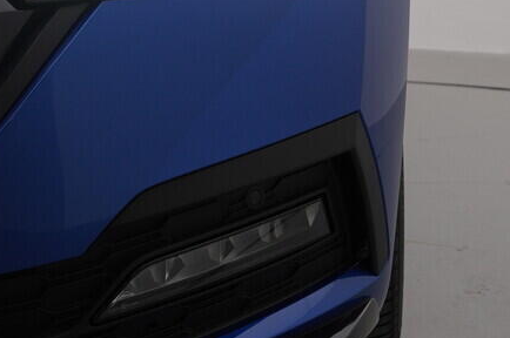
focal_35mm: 85
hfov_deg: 23.9
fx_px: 1202
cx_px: 323
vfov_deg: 16.0
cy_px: 116
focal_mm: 24
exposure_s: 1/160
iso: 160
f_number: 5.6
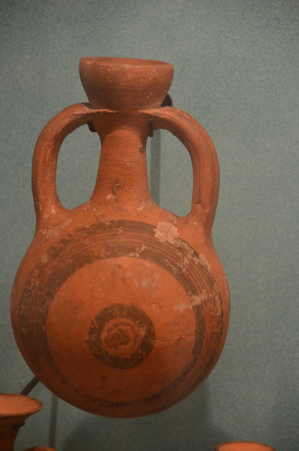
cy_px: 223
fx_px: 3242
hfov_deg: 5.3
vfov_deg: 8.0
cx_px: 148
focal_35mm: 259
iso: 1000
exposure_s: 1/60
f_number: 5.6
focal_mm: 170
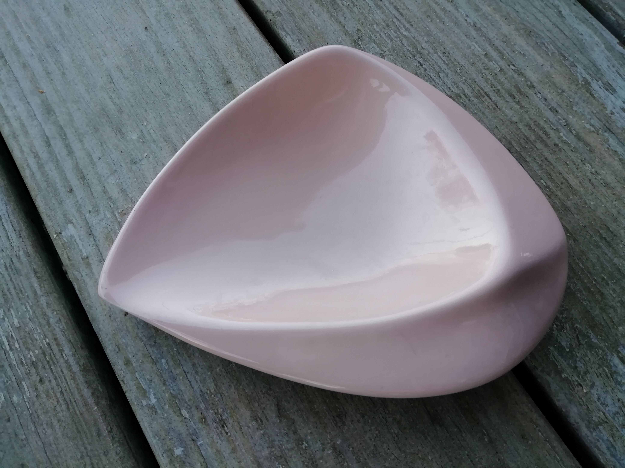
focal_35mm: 26
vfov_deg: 53.1
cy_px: 234
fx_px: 469
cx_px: 312
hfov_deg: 67.3
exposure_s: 1/107
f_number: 2.2
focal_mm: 3.21
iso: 50
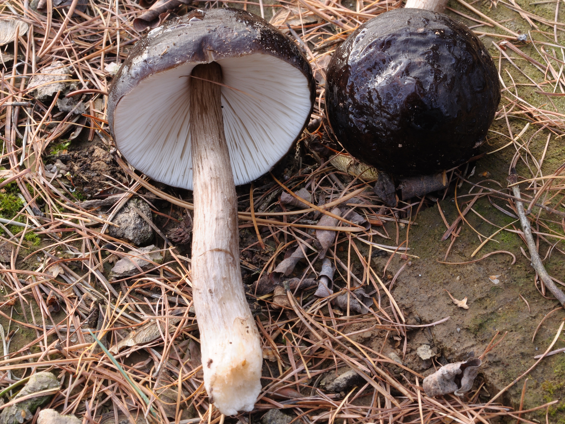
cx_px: 283
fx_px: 1600
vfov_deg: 15.1
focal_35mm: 98
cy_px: 211
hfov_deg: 20.0
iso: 200
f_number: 18
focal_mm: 60
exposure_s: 1/2.5
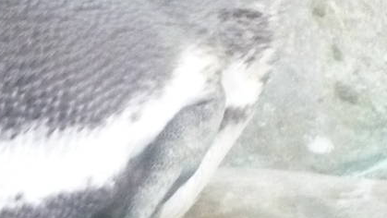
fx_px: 4270
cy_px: 391
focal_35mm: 416
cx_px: -101
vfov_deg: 2.9
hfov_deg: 5.2
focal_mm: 16.5
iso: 800
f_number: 5.1
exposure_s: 1/13
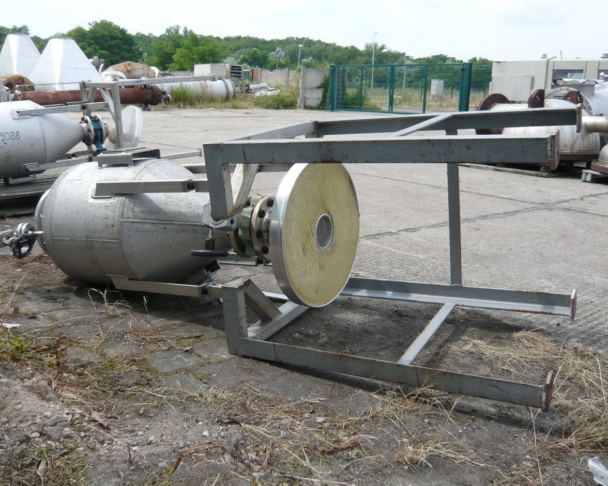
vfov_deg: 43.4
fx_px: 612
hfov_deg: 52.8
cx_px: 289
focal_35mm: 34
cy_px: 244
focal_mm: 4.6
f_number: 2.8
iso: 100
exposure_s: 1/800
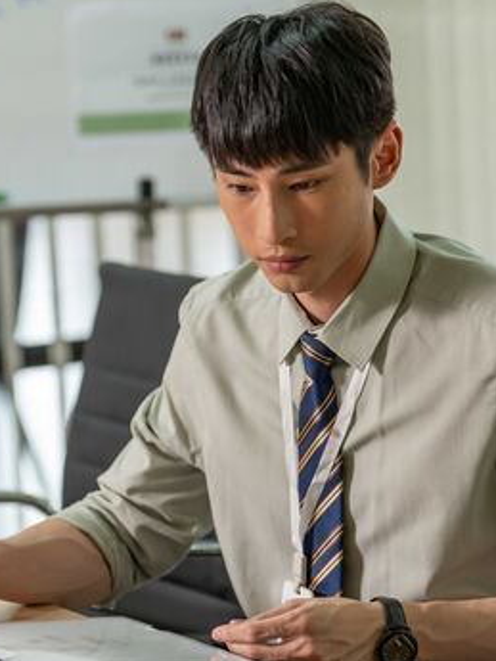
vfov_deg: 16.8
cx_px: 182
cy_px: 347
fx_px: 2234
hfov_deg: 12.7
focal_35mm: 117
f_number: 2.8
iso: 1600
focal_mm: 70
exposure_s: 1/200
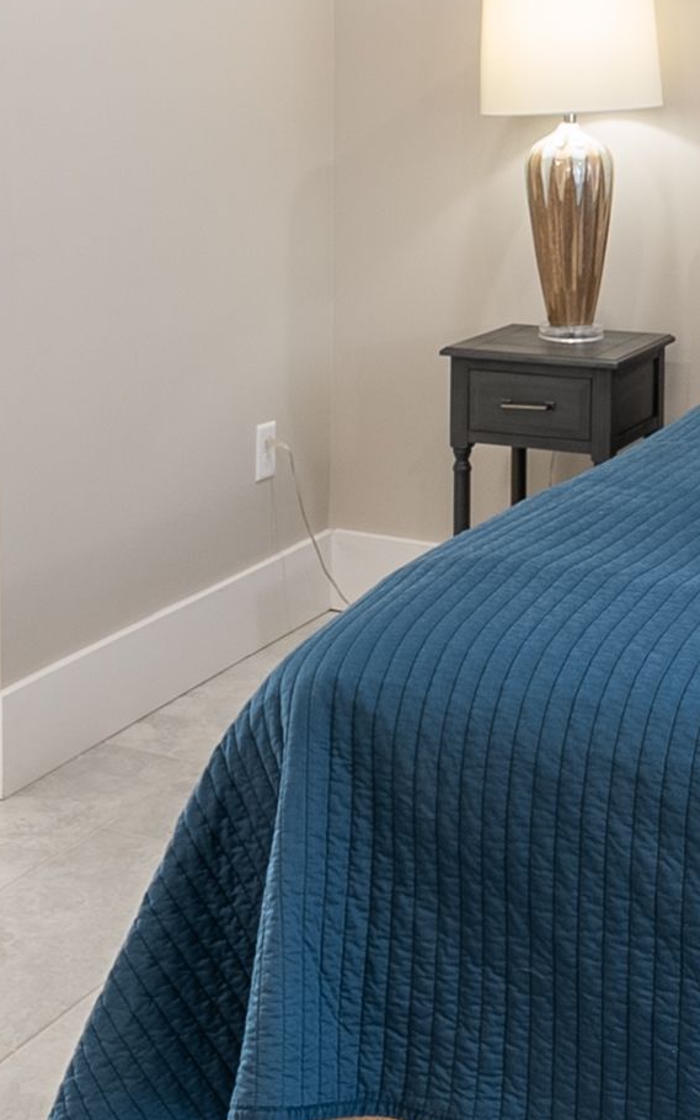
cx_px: 444
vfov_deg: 34.7
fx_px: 1739
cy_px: 236
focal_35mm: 57
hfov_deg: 22.7
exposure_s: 1/4
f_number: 7.1
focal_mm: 12
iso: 250
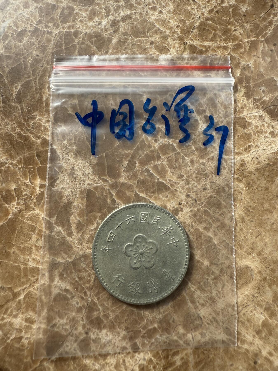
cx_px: 139
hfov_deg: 56.8
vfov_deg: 71.6
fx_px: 257
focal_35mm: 24
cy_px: 186
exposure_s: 1/328
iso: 40
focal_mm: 2.22
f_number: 2.2
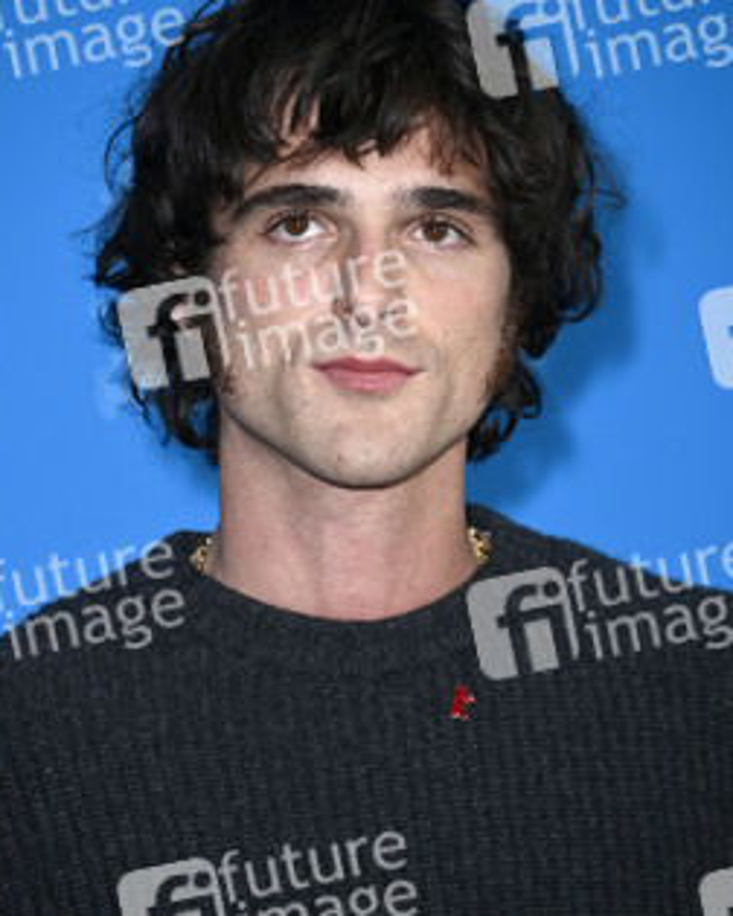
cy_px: 465
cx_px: 352
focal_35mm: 357
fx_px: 9681
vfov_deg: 5.4
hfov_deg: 4.3
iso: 1000
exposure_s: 1/250
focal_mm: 300
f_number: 5.6
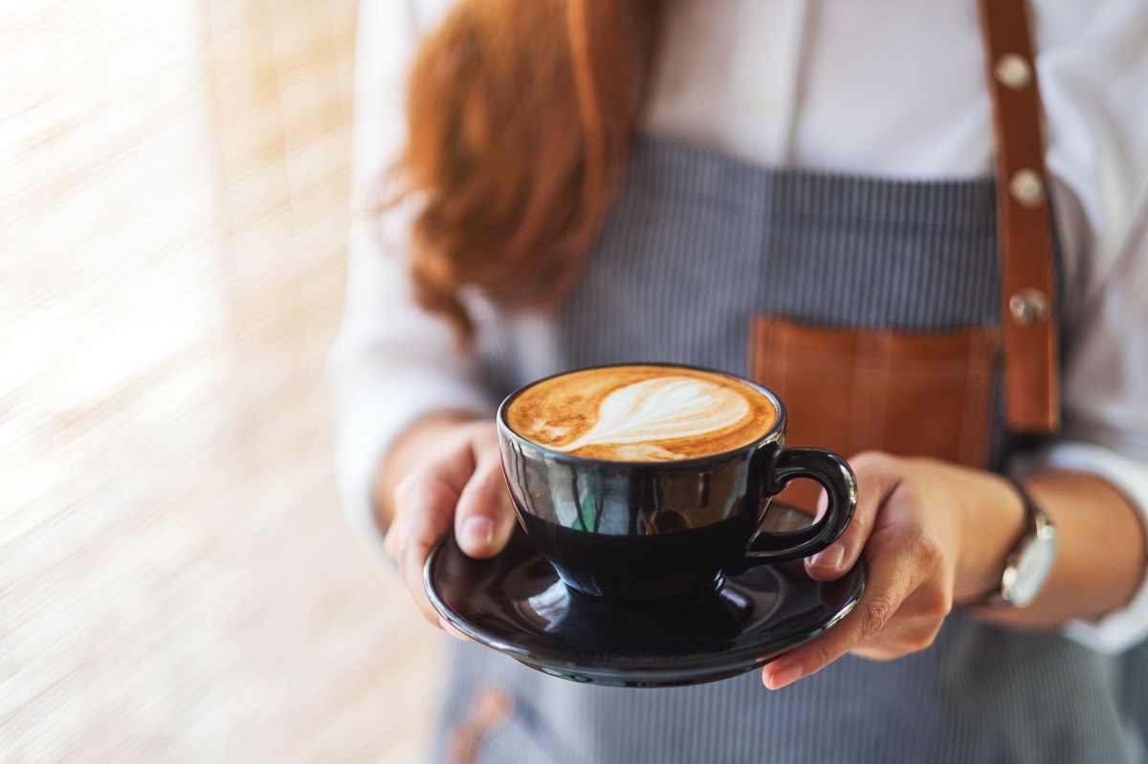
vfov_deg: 16.2
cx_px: 574
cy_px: 382
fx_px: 2677
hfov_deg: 24.2
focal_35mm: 84
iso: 200
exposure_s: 1/150
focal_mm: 56
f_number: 1.2
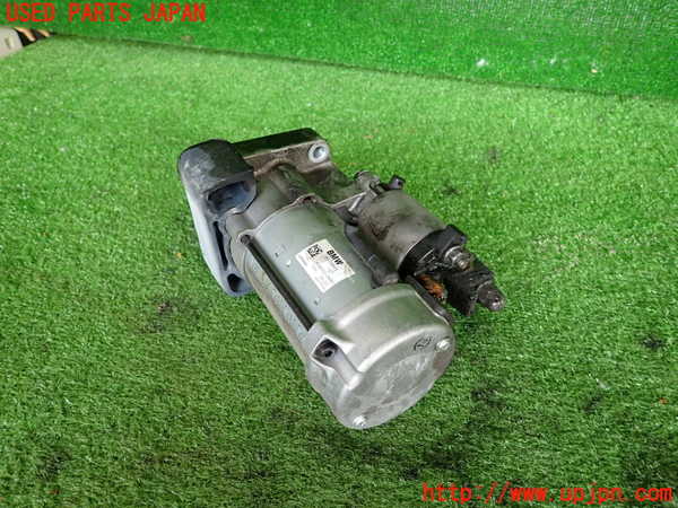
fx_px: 490
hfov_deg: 69.4
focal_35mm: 25
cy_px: 254
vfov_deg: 54.9
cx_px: 339
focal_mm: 4.5
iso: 160
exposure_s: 1/125
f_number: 2
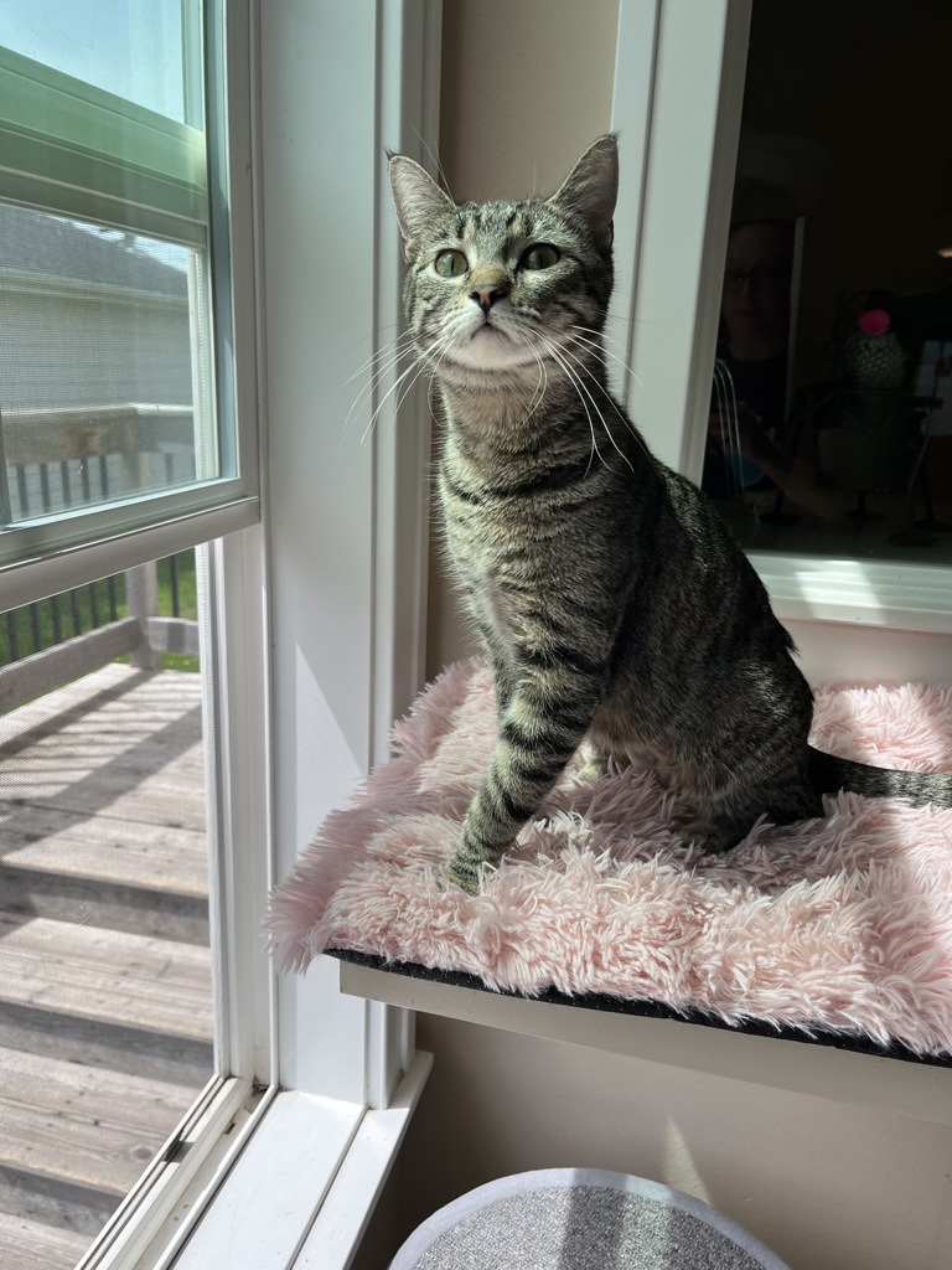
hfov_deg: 53.1
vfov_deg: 67.3
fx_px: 953
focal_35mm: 26
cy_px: 635
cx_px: 476
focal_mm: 5.1
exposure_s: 1/1046
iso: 50
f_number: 1.6
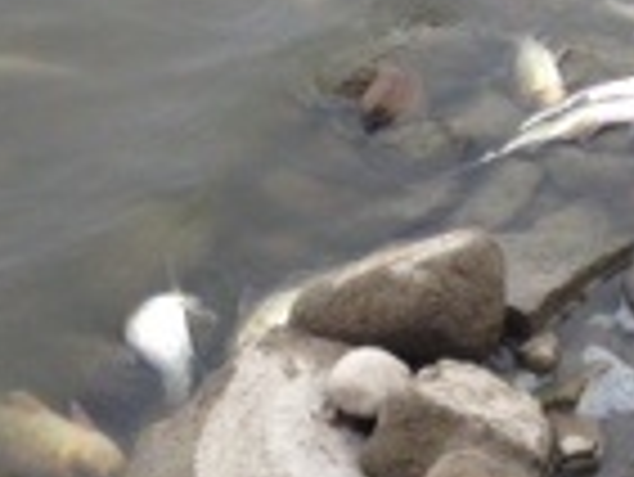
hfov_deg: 11.9
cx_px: 899
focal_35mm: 159
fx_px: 2915
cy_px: -72
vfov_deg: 9.2
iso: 50
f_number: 2.4
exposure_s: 1/378
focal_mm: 4.28
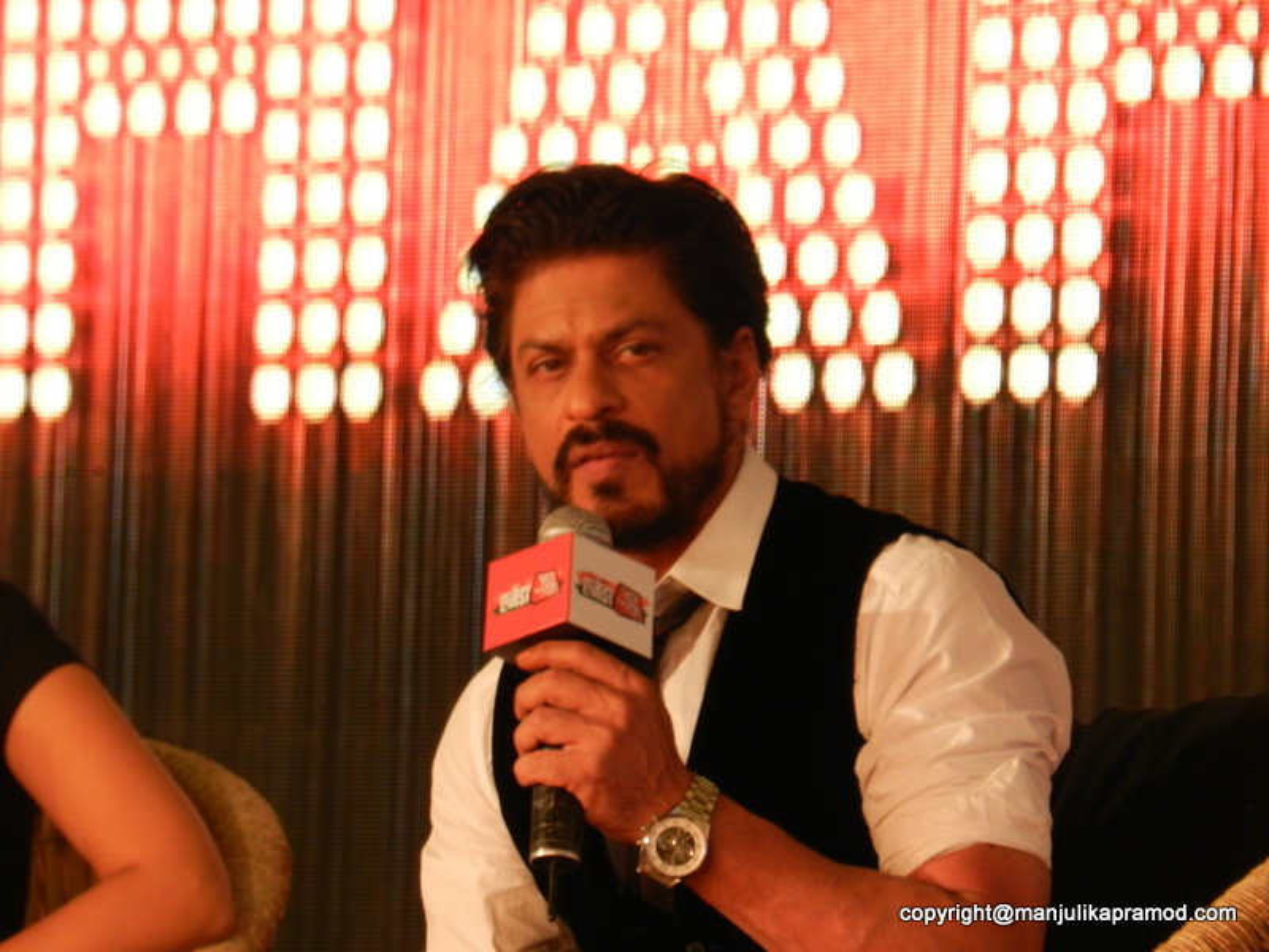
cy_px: 476
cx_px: 634
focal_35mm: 538
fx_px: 19723
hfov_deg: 3.7
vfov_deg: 2.8
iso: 400
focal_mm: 95.6
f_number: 5.7
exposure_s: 1/60
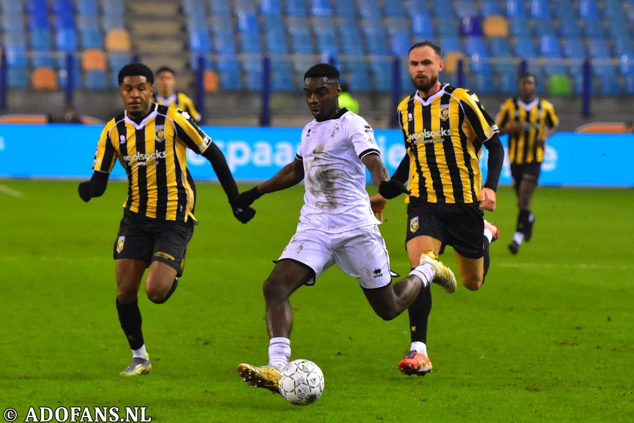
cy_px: 212
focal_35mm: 202
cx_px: 317
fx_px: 3566
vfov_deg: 6.8
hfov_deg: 10.2
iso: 2800
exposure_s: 1/800
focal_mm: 135
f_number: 2.8
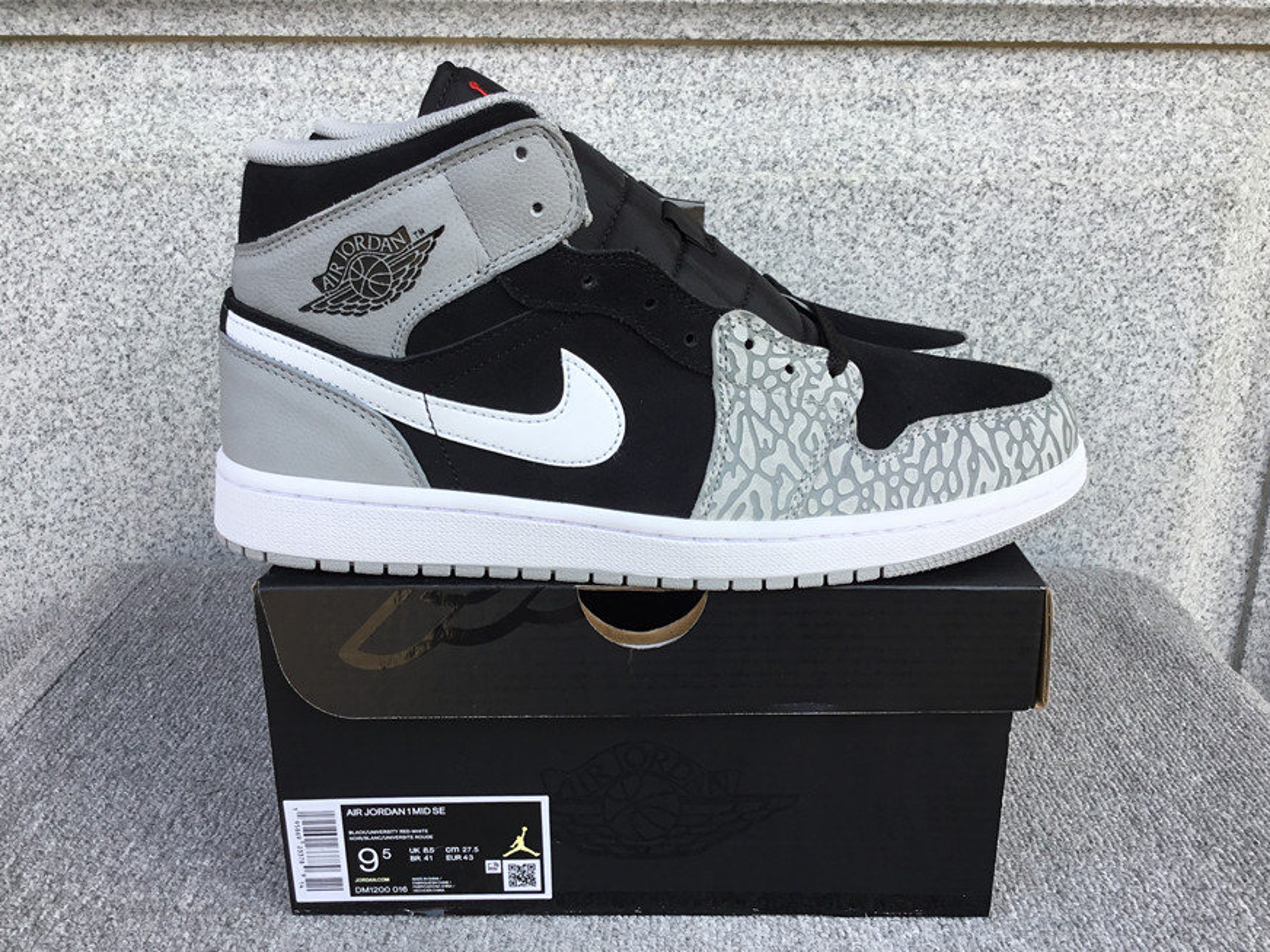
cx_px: 648
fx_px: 1174
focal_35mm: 32
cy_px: 484
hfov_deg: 56.8
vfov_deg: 44.2
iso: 25
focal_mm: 3.3
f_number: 2.4
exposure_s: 1/182
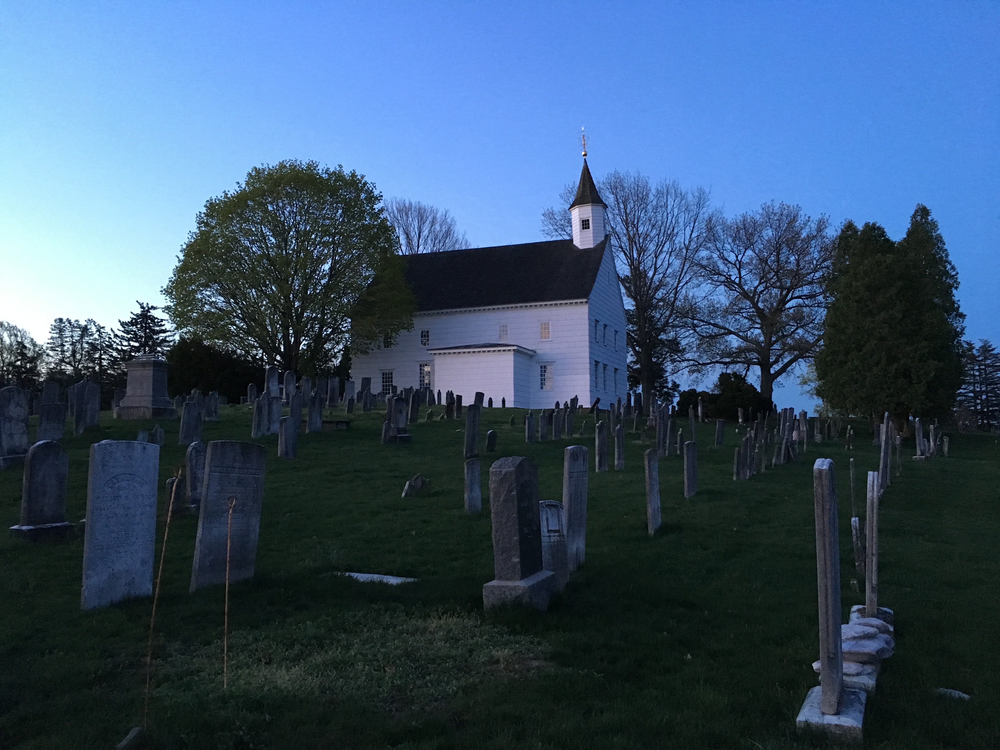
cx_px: 500
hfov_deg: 61.7
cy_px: 375
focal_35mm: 29
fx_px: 838
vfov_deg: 48.2
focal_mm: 4.15
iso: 250
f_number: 2.2
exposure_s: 1/15
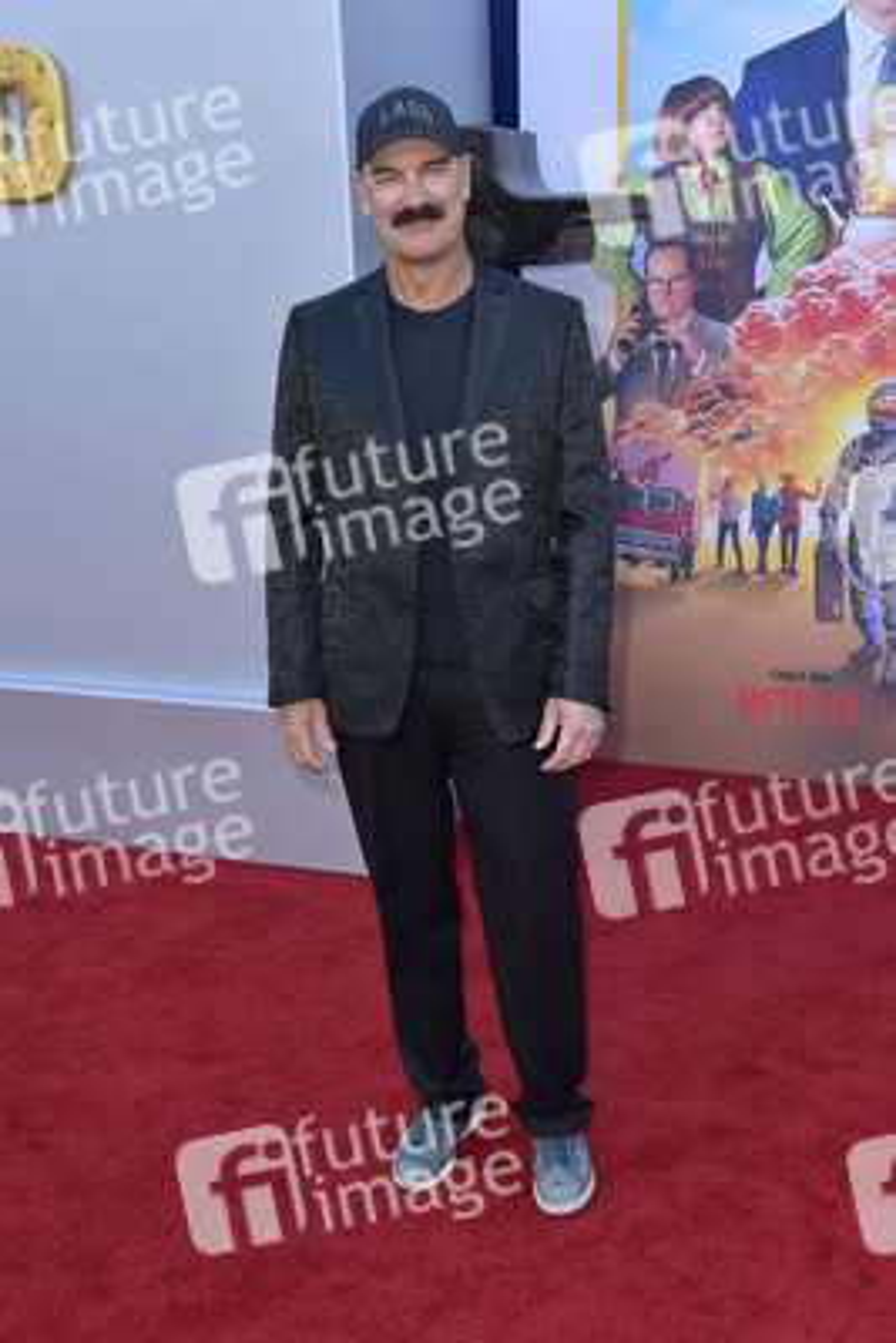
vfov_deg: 50.7
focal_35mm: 38
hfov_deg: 35.1
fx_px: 1417
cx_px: 448
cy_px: 672
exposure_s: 1/250
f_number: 6.3
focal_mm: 38
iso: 320
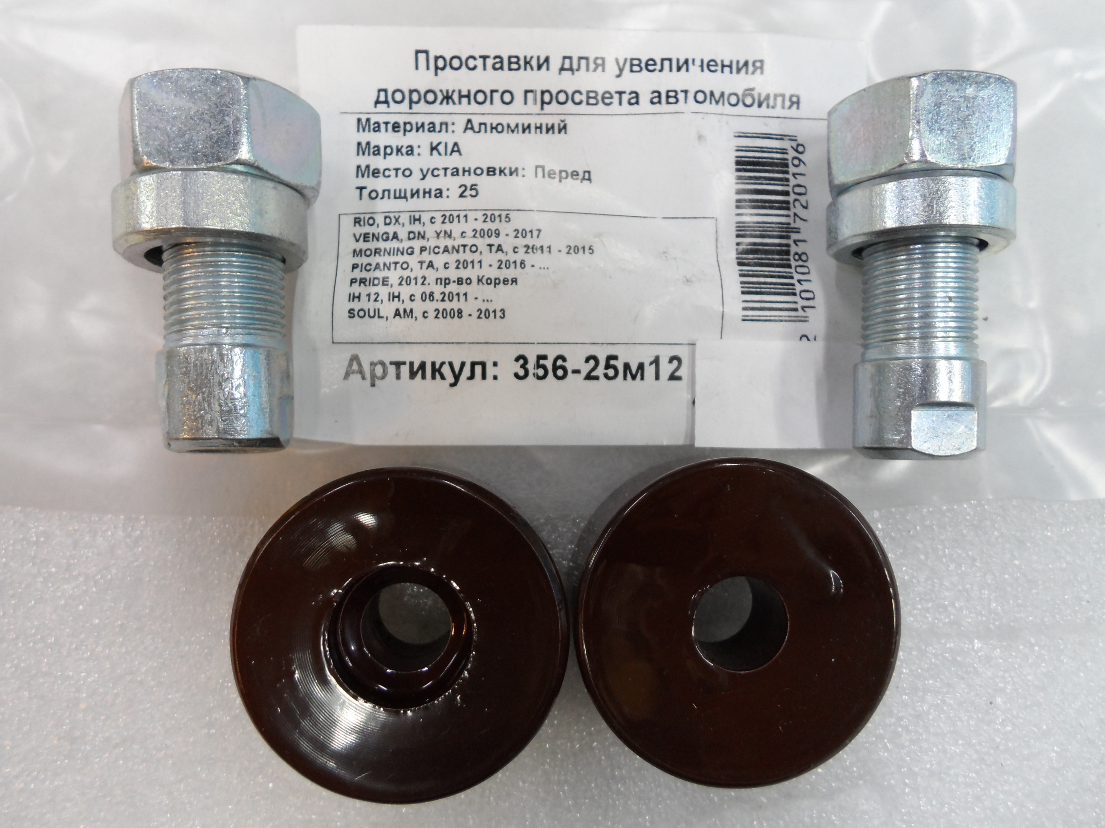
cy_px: 414
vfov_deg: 54.9
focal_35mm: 25
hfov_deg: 69.4
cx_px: 552
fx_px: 798
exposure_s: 1/30
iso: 160
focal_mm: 4.5
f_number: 2.5
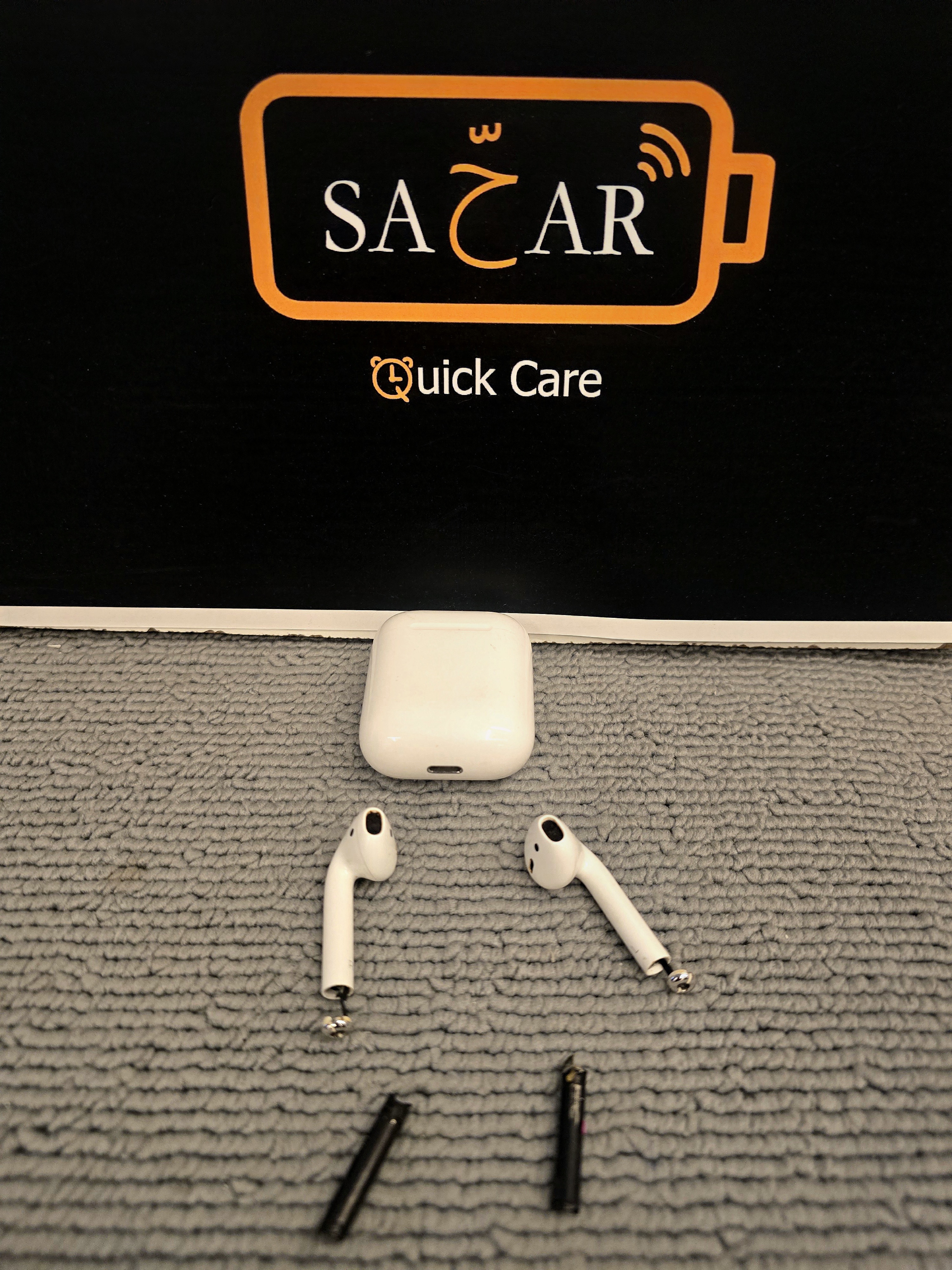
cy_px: 635
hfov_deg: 58.9
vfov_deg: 73.9
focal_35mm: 23
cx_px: 476
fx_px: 843
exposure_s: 1/101
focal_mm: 6.3
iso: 500
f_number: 1.7
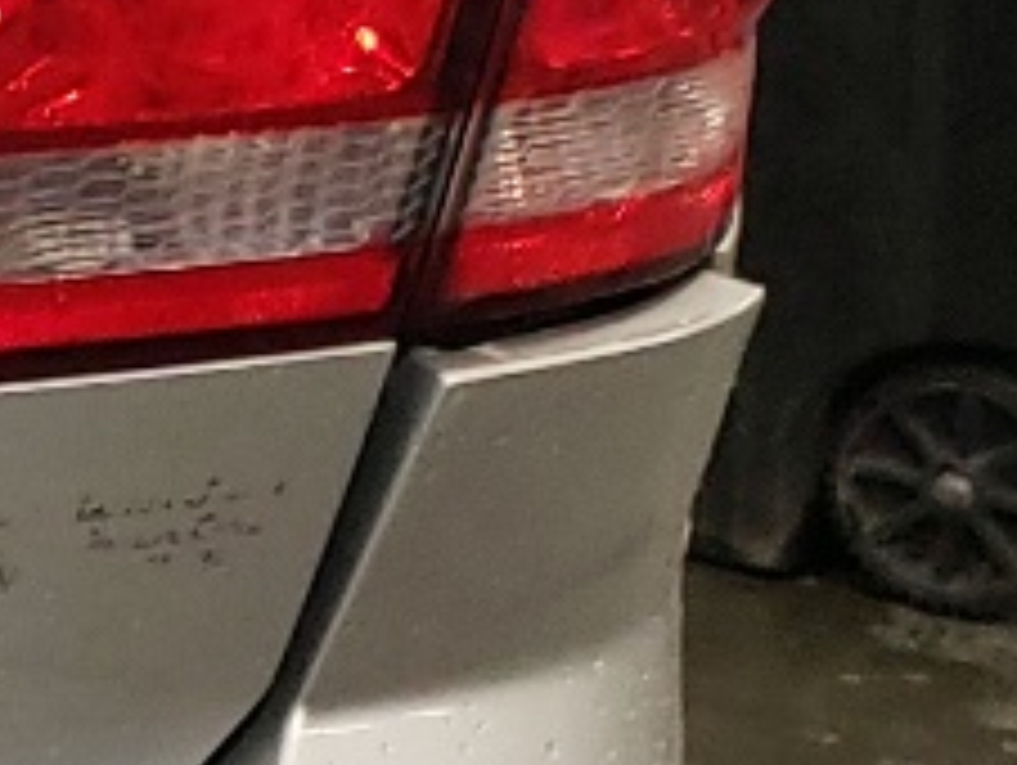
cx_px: -1760
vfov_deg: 8.1
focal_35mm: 184
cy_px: 328
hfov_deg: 9.1
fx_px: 5412
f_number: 1.5
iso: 135
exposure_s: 1/60.2
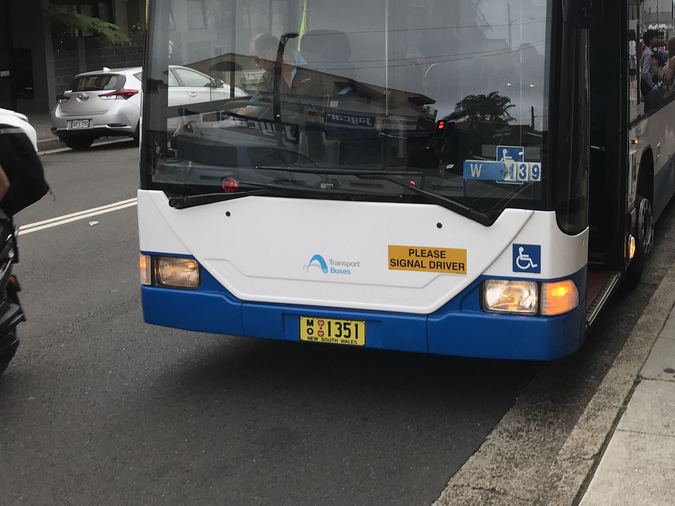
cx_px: 556
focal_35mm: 47
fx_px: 917
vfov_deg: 30.1
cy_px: 96
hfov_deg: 38.6
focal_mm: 3.99
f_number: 1.8
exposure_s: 1/218
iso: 20
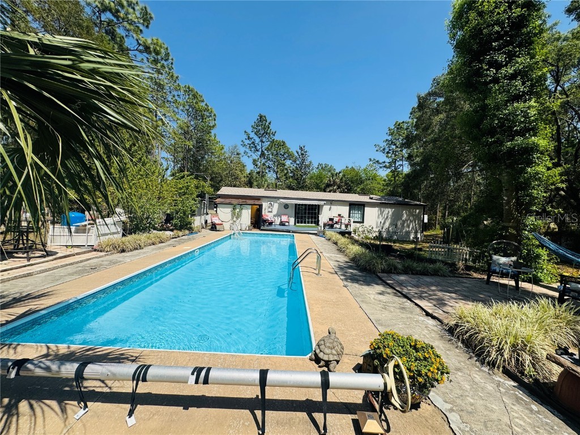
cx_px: 290
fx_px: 235
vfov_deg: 85.7
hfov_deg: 102.1
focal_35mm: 14
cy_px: 218
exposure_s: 1/3106
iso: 50
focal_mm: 2.22
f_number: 2.2
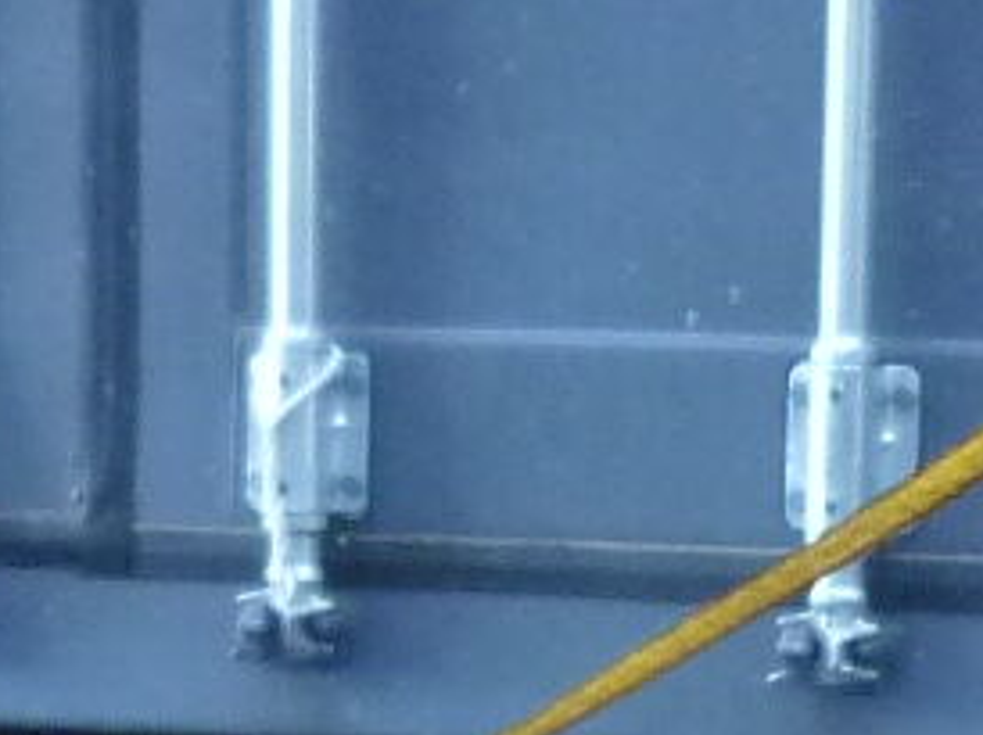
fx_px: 5306
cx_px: 240
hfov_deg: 10.6
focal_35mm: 187
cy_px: 1685
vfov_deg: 7.5
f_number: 2.8
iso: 250
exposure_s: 1/30
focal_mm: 4.5
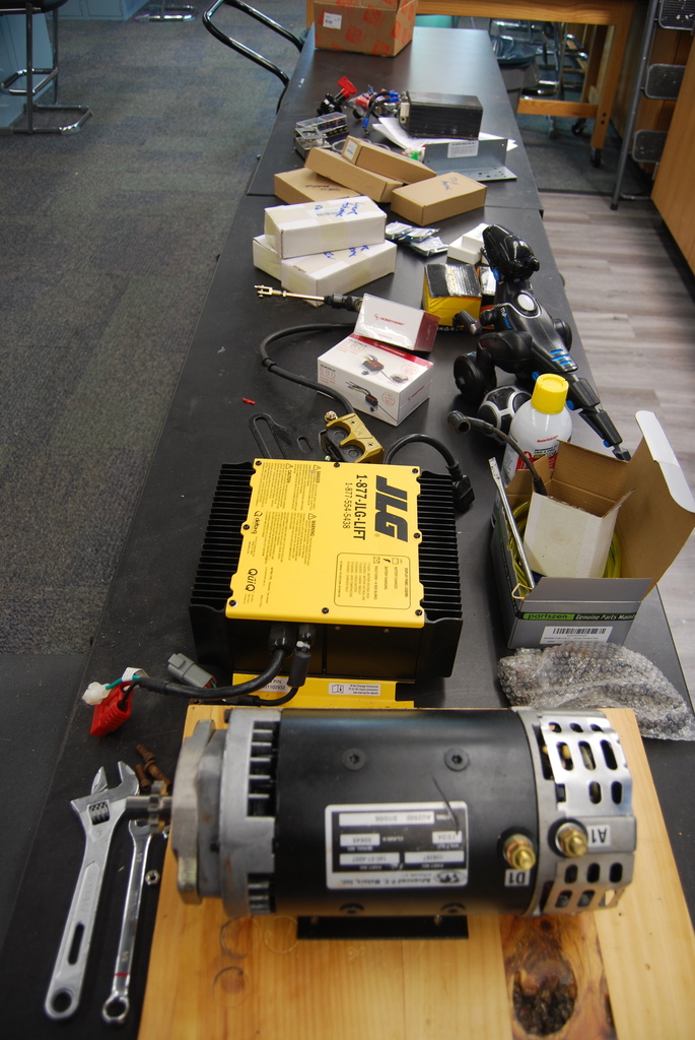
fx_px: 780
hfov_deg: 48.0
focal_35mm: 27
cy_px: 520
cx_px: 348
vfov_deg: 67.3
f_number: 3.5
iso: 200
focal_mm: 18
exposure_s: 1/30
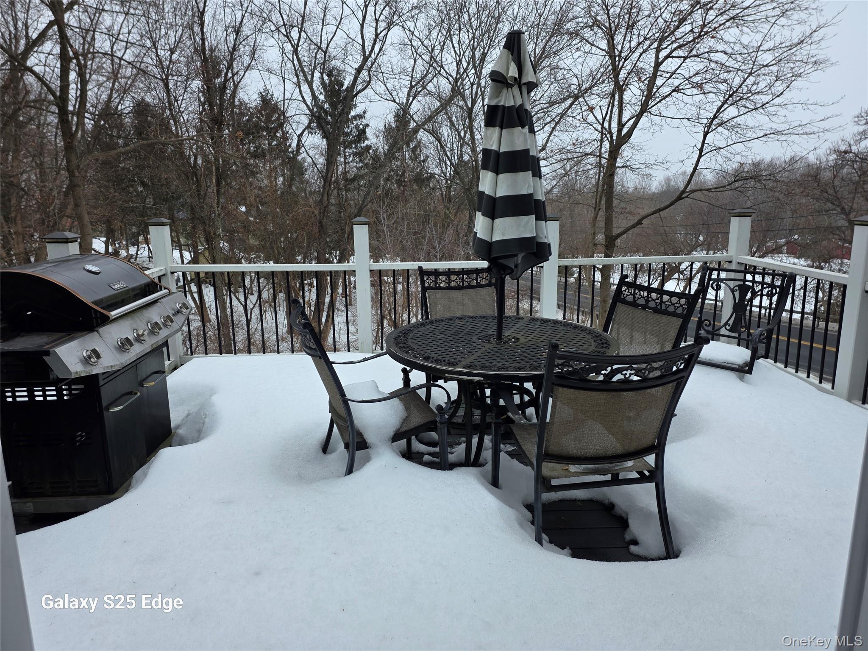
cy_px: 326
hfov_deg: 73.9
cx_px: 434
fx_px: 577
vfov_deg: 58.9
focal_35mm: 23
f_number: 1.7
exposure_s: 1/1889
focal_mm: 6.3
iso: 80
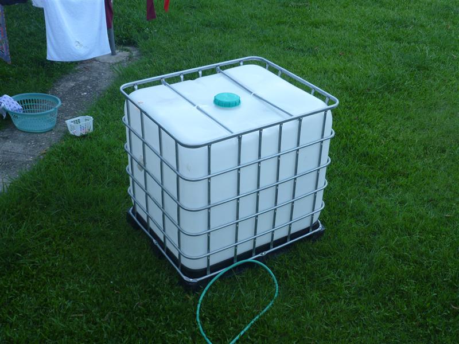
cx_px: 230
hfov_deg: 42.9
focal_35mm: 44
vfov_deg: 32.9
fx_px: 583
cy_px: 172
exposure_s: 1/30
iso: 125
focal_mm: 7.8
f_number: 4.3
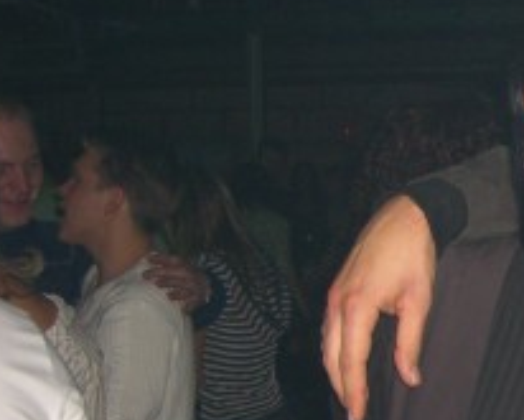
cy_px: 328
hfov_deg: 16.6
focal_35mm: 108
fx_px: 1676
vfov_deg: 14.2
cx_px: 725
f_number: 2.8
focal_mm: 7.9
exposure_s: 1/60
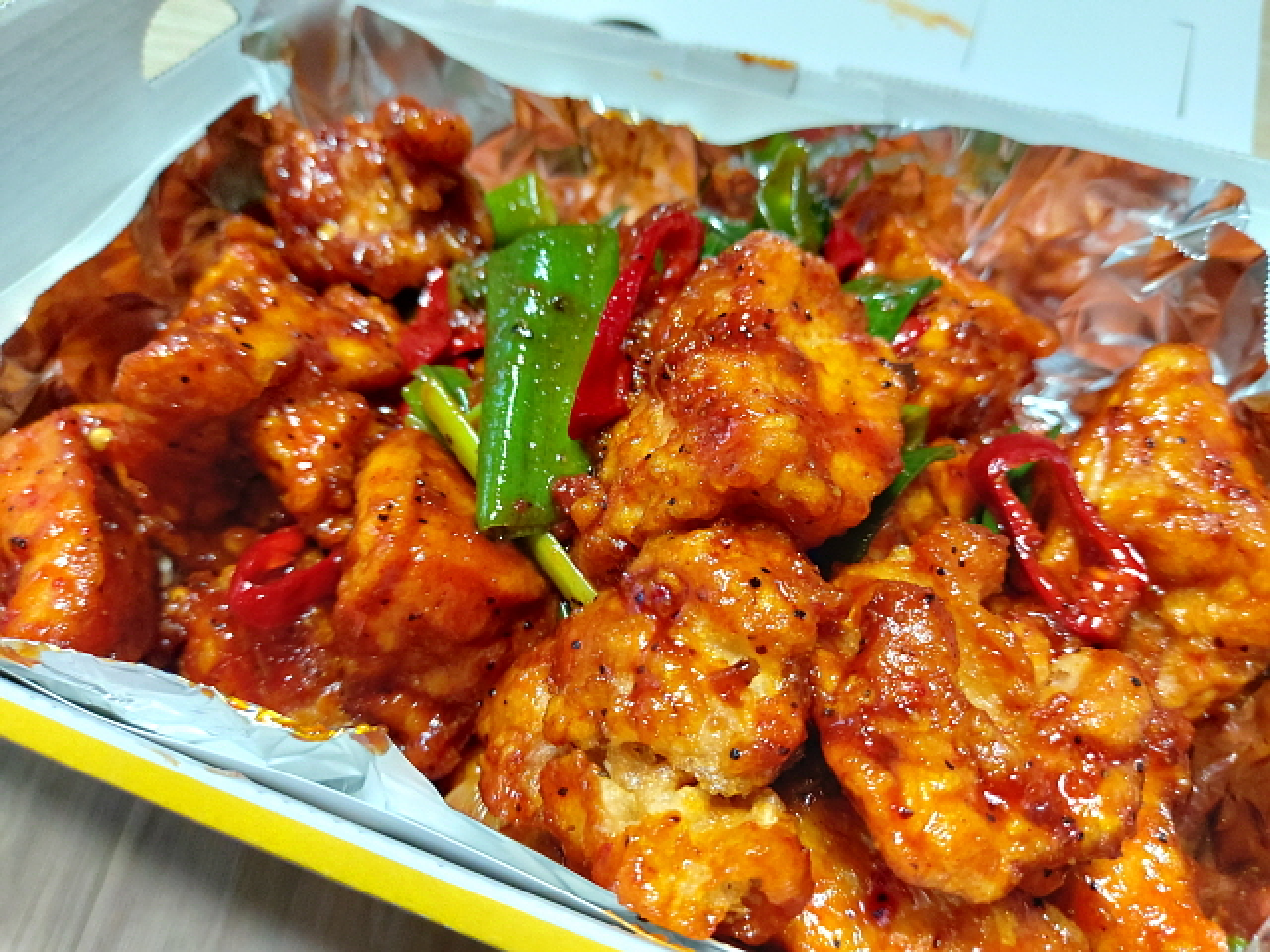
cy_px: 476
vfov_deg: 54.9
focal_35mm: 25
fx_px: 917
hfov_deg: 69.4
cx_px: 635
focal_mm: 4.58
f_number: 2
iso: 400
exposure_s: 1/24
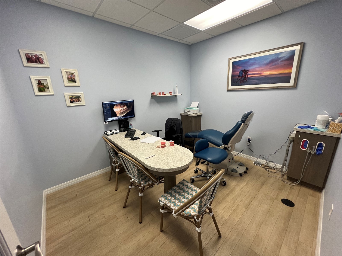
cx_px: 171
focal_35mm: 13
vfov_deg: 89.9
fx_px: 128
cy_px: 128
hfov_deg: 106.2
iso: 125
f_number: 1.8
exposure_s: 1/120
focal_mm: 1.57
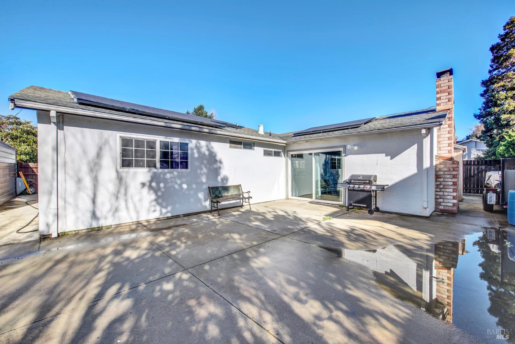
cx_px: 258
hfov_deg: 104.2
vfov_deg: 81.3
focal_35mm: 14
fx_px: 200
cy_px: 172
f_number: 14
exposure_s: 1/80
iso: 100
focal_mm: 14
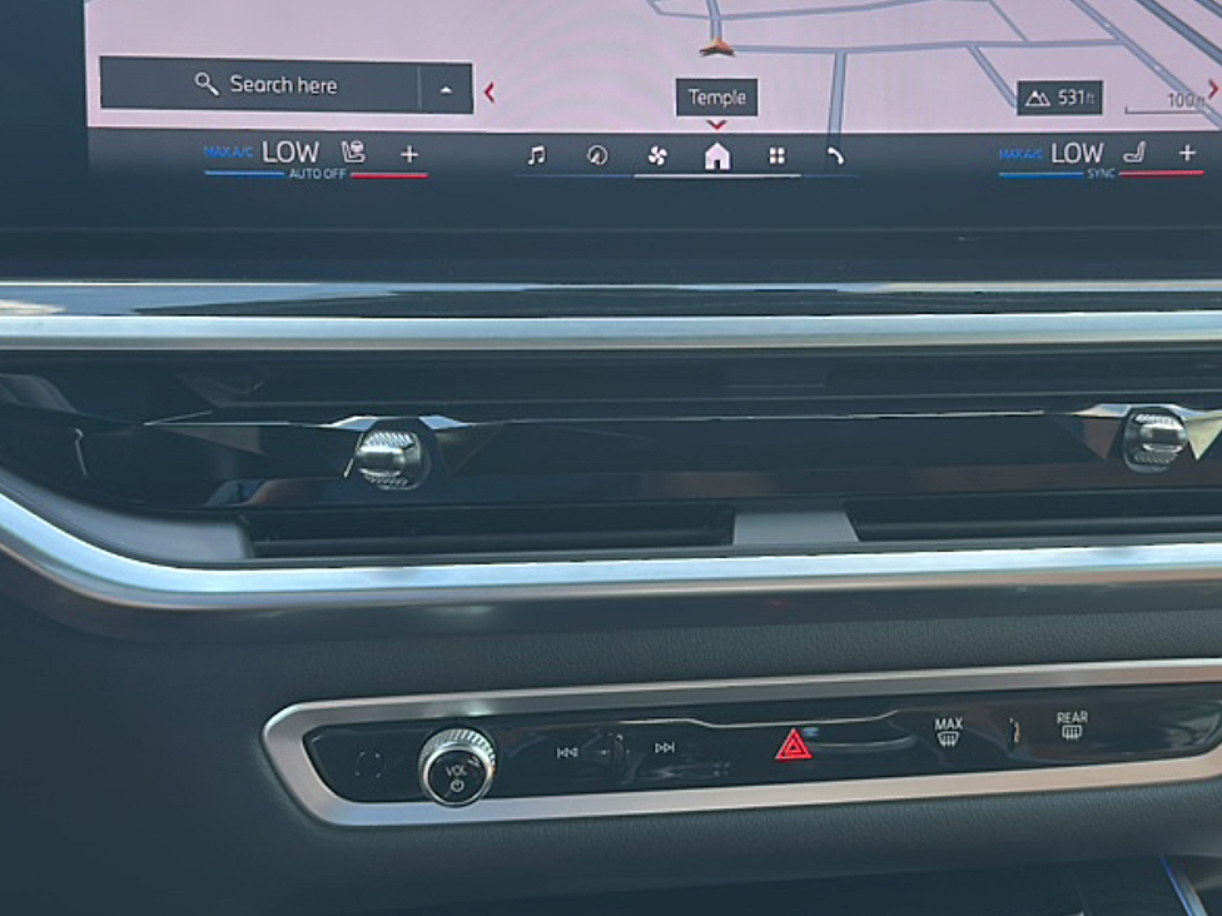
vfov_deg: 35.0
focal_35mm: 41
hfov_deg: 45.5
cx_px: 736
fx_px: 1447
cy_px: 374
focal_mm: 6.86
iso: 100
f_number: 1.78
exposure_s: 1/378
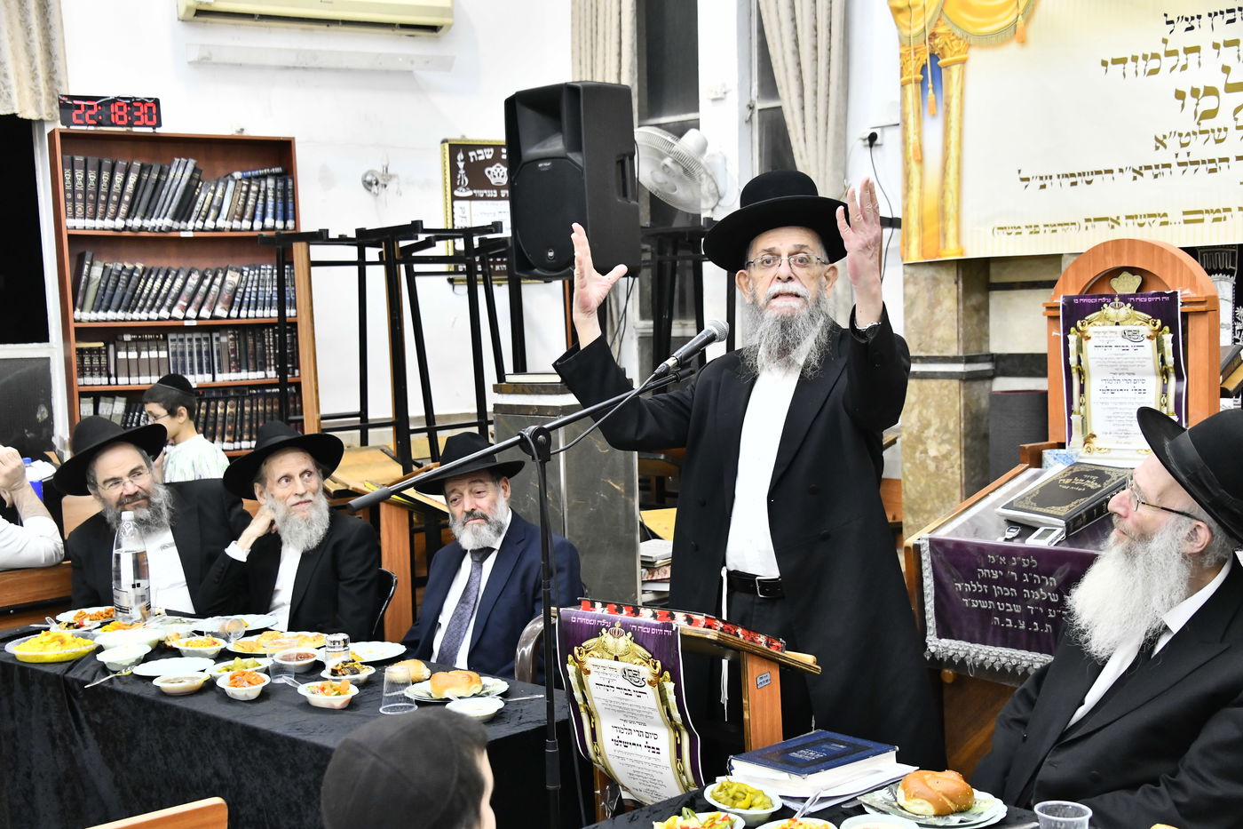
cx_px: 622
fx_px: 1657
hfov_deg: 41.1
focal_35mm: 48
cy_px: 414
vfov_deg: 28.1
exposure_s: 1/200
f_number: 5.6
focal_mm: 48
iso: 2500
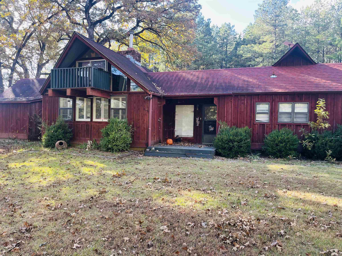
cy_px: 128
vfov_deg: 53.1
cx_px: 171
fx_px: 257
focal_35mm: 26
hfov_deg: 67.3
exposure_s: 1/195
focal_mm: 5.1
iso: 40
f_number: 1.6
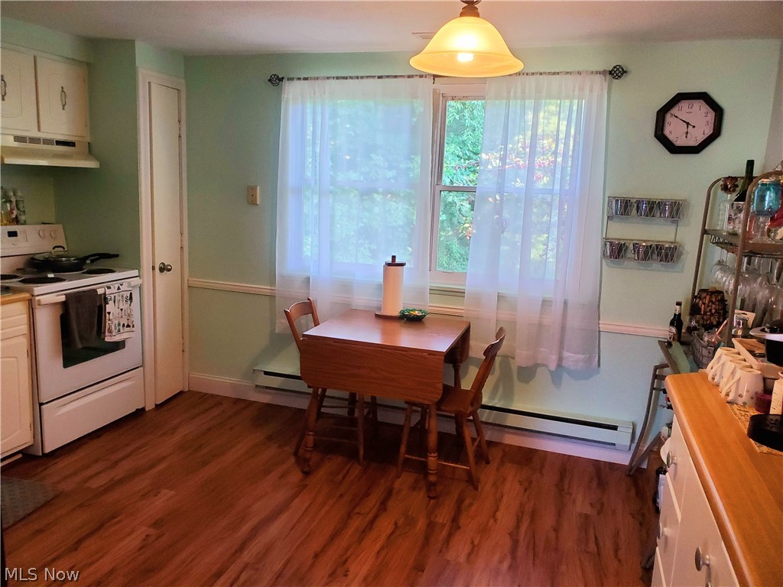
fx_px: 588
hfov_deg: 67.3
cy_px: 294
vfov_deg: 53.1
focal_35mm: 26
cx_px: 392
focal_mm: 4.3
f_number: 2.4
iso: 320
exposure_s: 1/120
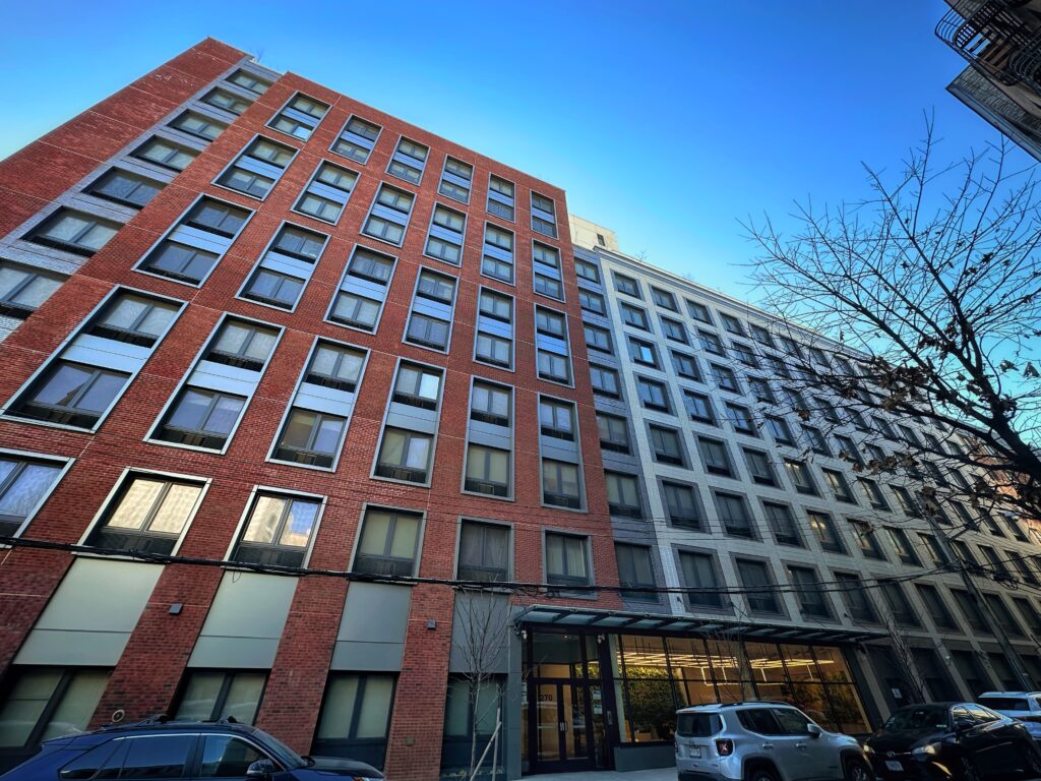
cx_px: 520
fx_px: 421
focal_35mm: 14
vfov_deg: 85.7
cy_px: 390
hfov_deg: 102.1
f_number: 2.2
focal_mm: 2.22
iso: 40
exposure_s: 1/146
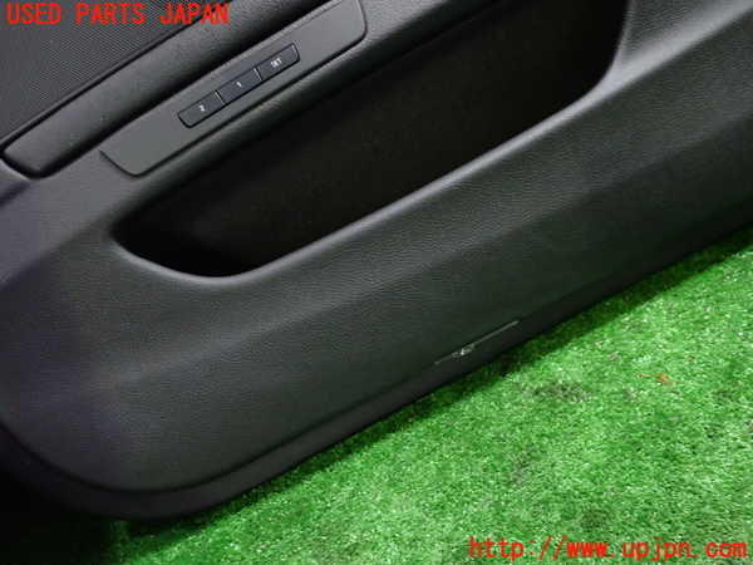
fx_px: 653
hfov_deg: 60.0
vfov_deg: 46.8
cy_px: 282
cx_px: 376
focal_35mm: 30
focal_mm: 5.4
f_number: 2.3
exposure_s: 1/30
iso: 500
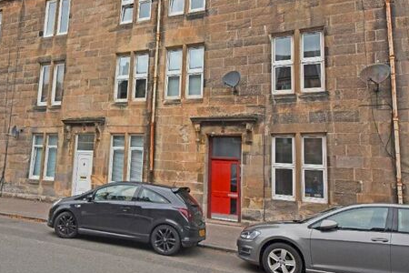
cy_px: 118
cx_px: 137
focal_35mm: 28
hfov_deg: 63.8
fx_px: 318
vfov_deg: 46.3
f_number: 5
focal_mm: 12
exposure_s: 1/1250
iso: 400
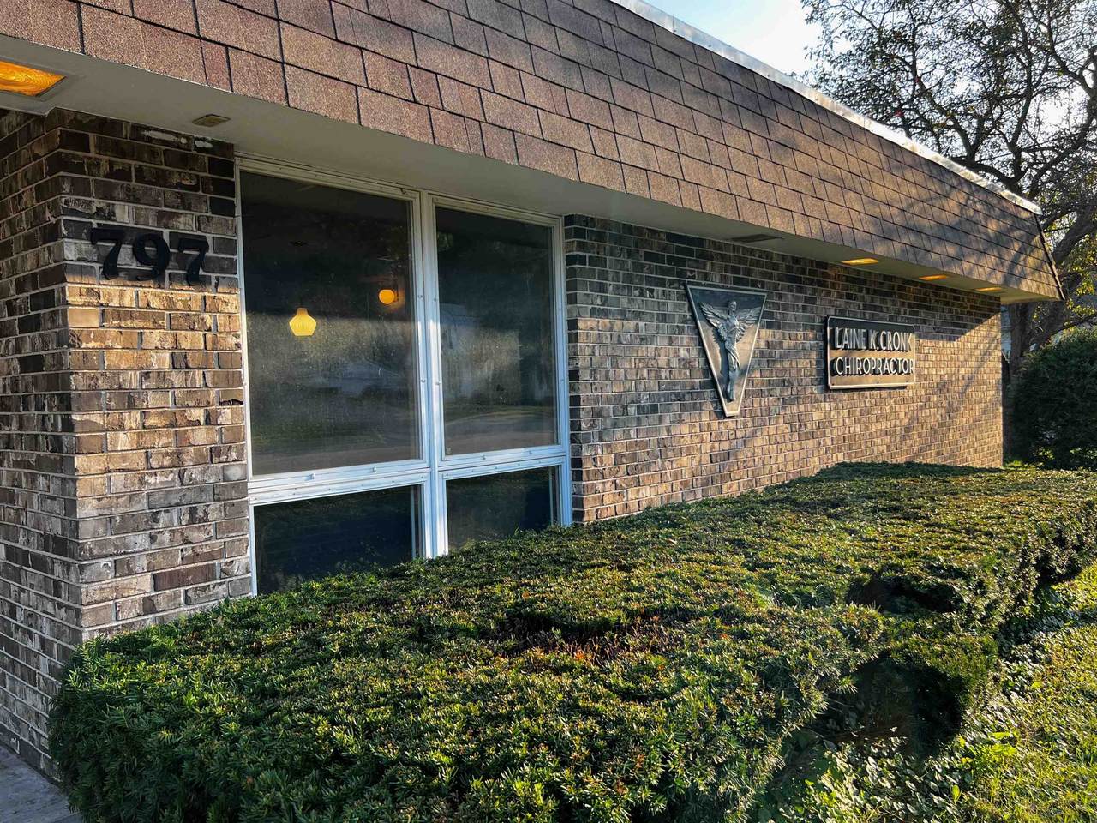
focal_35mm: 26
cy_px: 412
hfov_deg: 67.3
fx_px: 824
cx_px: 548
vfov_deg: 53.1
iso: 50
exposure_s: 1/439
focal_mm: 5.7
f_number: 1.5
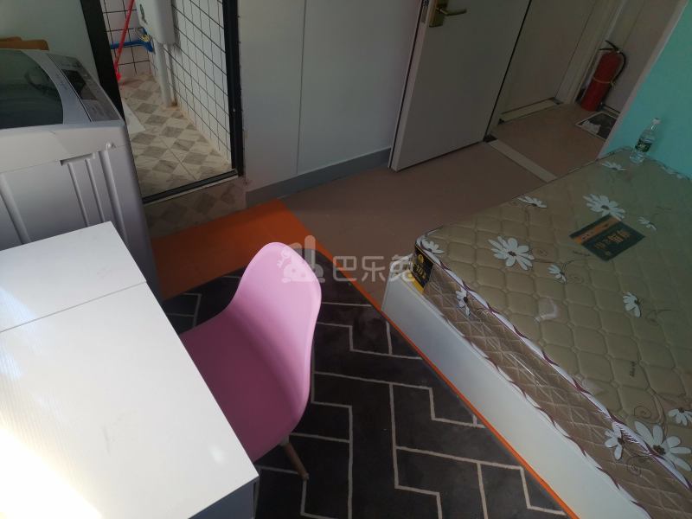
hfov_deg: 67.3
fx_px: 520
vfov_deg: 53.1
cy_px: 260
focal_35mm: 26
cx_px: 346
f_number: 1.8
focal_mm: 5.5
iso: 50
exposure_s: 1/212
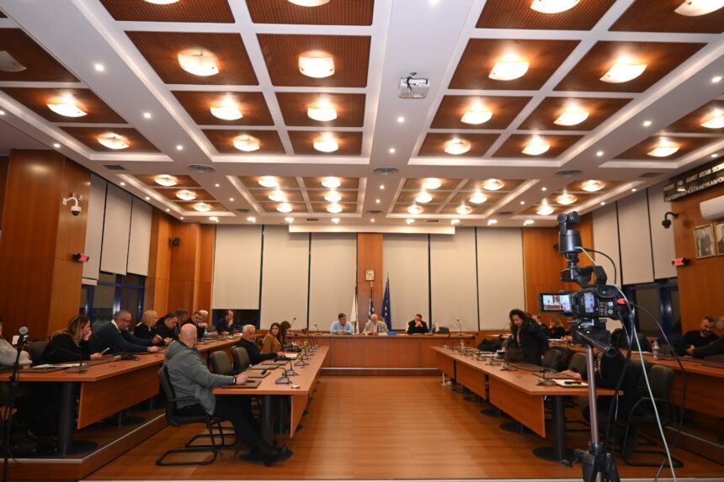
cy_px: 241
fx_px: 483
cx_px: 362
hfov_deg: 73.8
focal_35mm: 24
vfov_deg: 53.1
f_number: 4
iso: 500
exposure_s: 1/60
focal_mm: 16
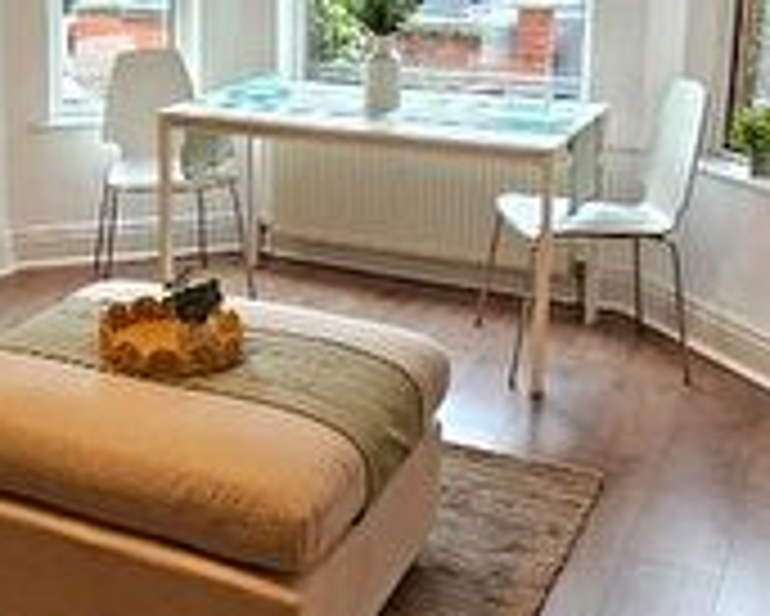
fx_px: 1186
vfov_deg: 28.6
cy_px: 137
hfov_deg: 32.7
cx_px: -18
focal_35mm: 52
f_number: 2.2
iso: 200
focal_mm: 2.2
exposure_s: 1/50
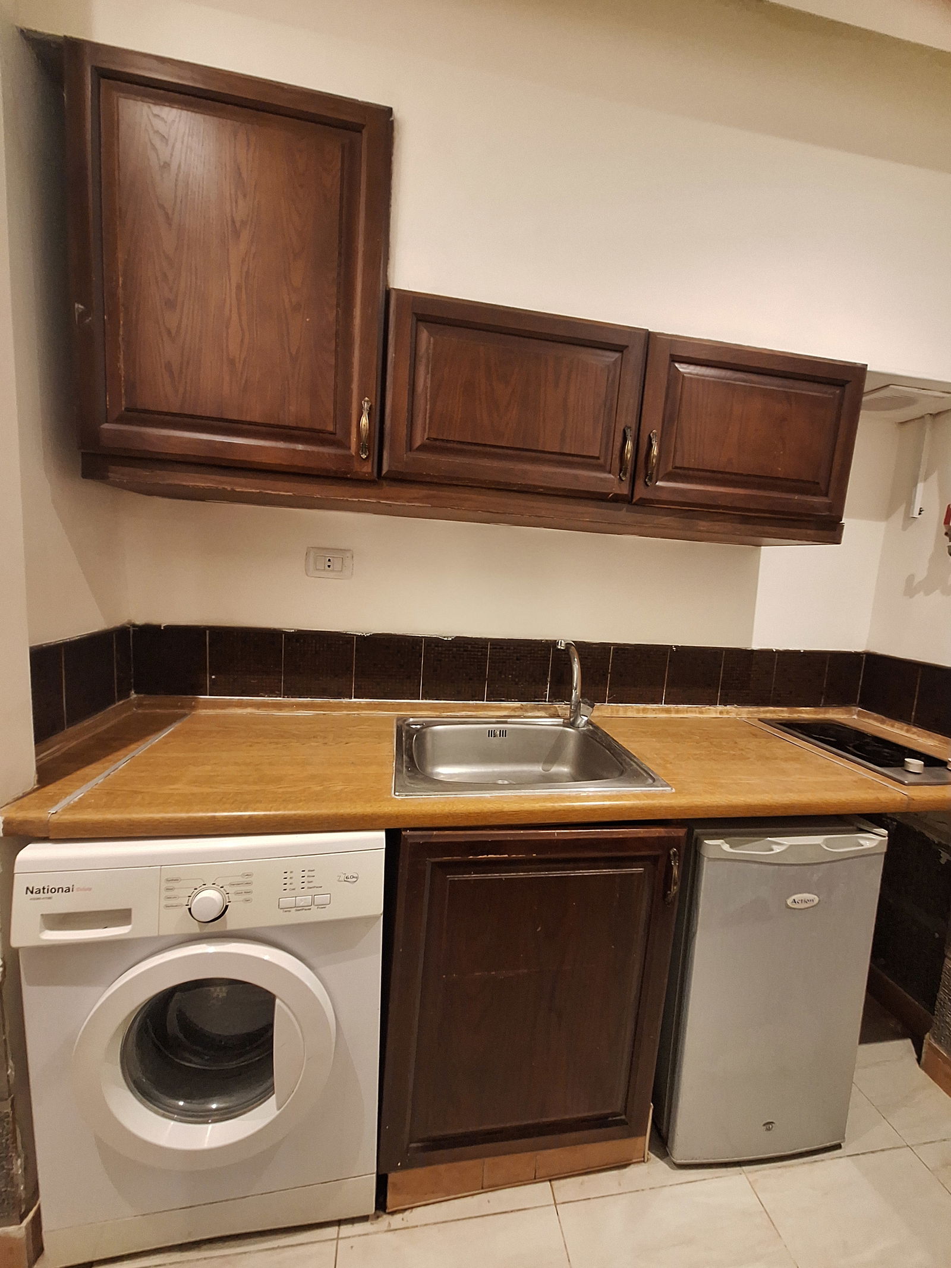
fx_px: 476
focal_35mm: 13
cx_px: 476
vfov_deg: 106.2
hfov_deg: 89.9
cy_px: 634
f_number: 2.2
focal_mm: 1.74
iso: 400
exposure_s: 1/25
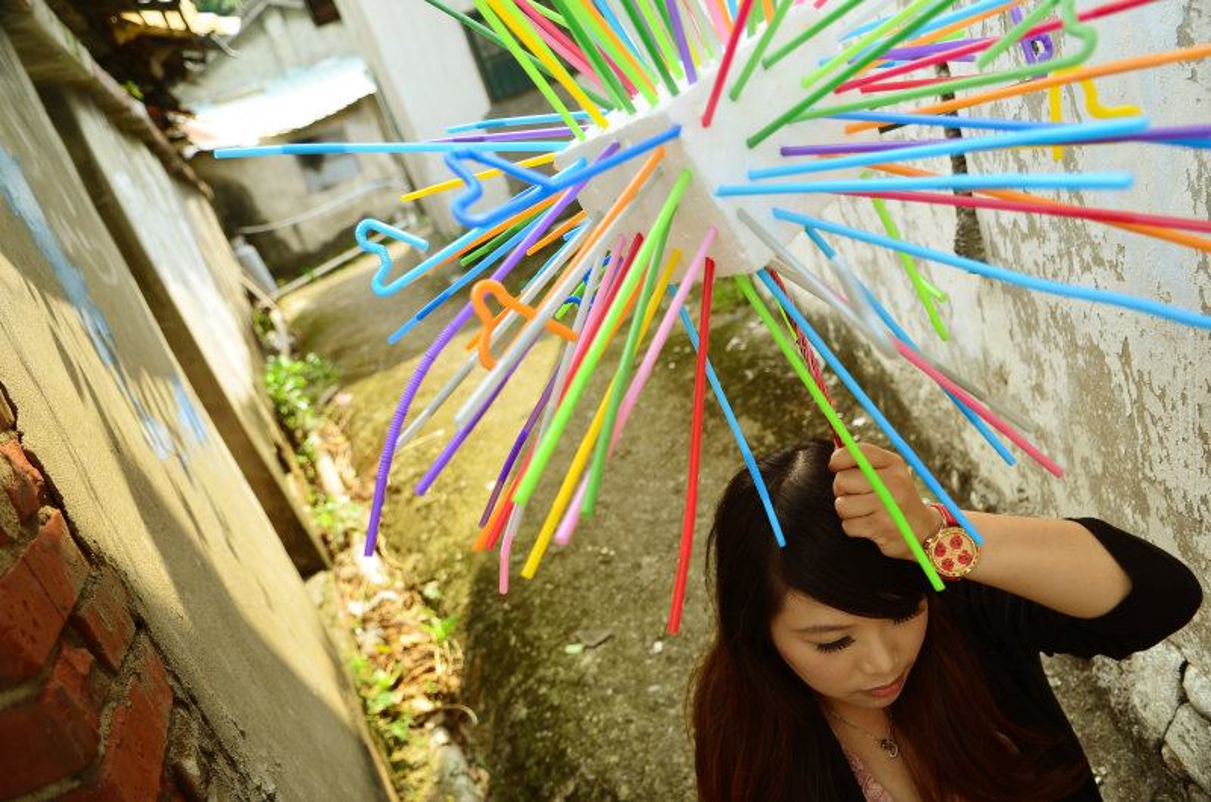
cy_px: 401
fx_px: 856
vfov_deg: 50.2
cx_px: 606
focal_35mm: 26
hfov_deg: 70.5
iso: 100
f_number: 2.8
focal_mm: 17
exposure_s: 1/400
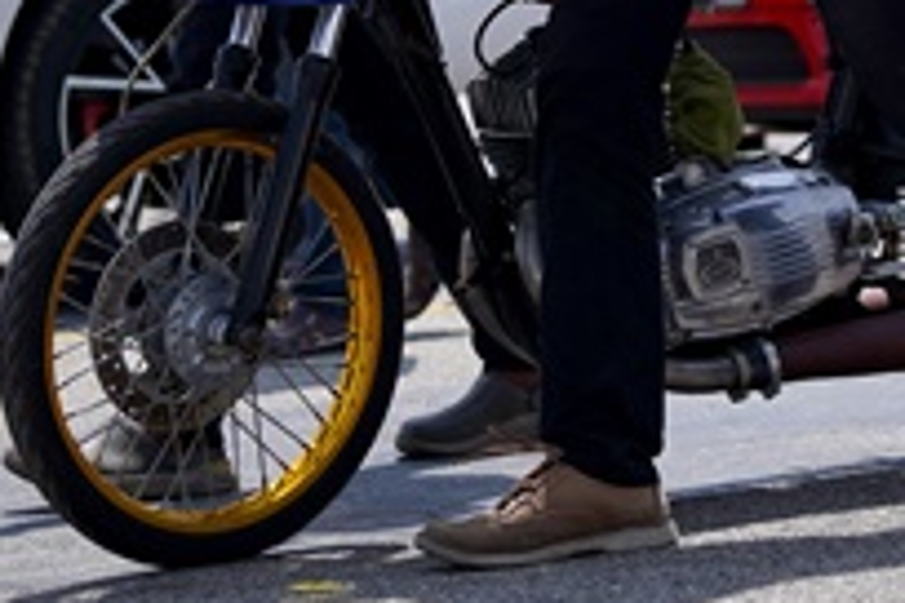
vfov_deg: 5.0
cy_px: -217
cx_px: 754
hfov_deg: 7.5
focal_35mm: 274
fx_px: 6888
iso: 100
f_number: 4
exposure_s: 1/1000
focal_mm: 93
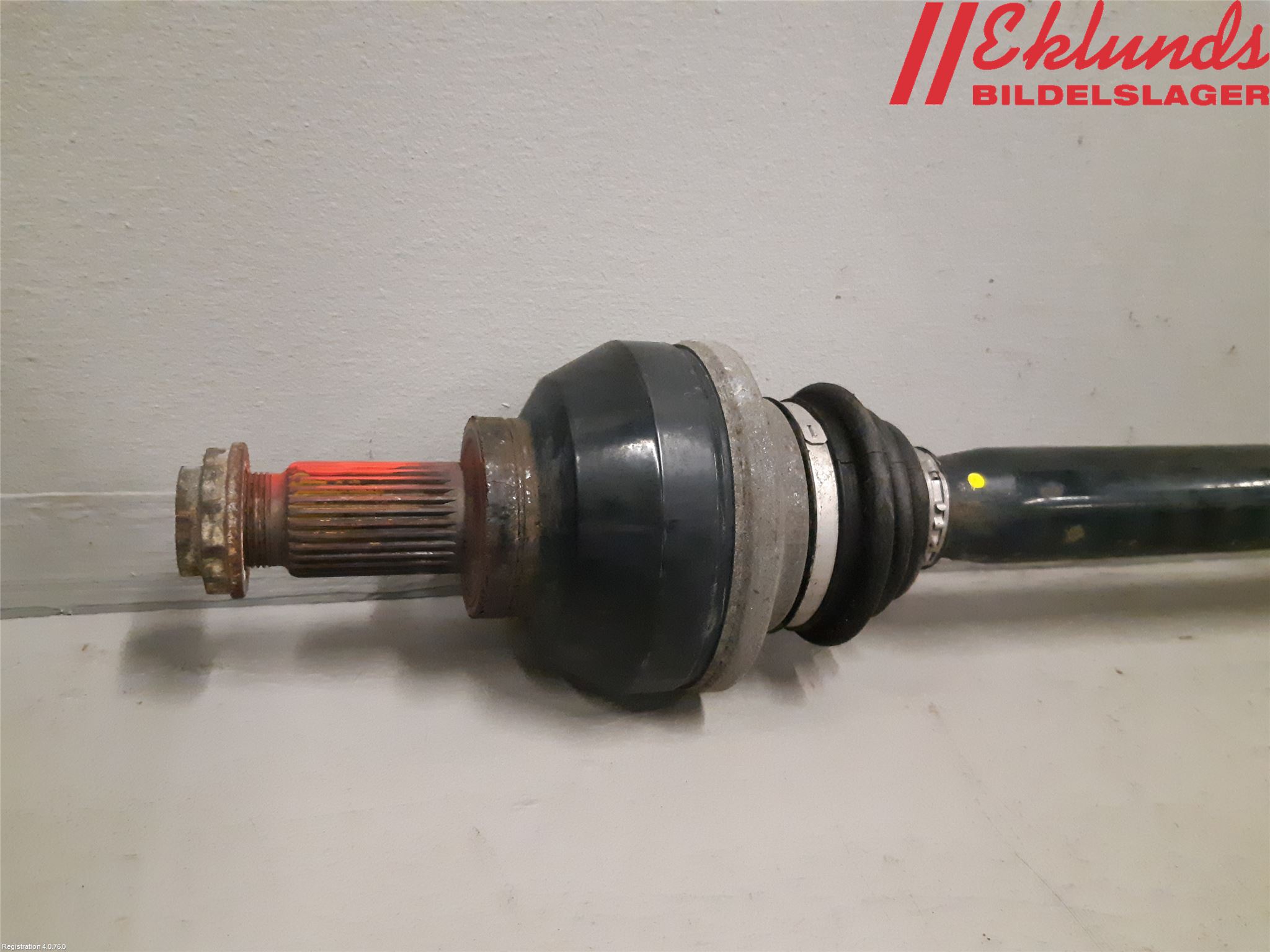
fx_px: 954
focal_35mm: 26
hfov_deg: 67.3
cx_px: 635
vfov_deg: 53.1
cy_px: 476
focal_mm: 3.93
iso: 800
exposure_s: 1/175
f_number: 1.7
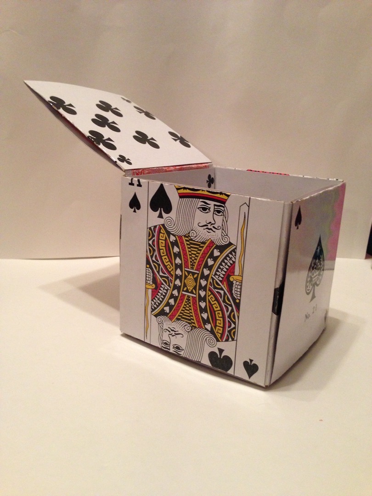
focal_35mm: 33
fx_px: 473
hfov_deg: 42.9
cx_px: 186
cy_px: 248
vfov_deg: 55.4
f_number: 2.4
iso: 250
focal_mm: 4.13
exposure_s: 1/20
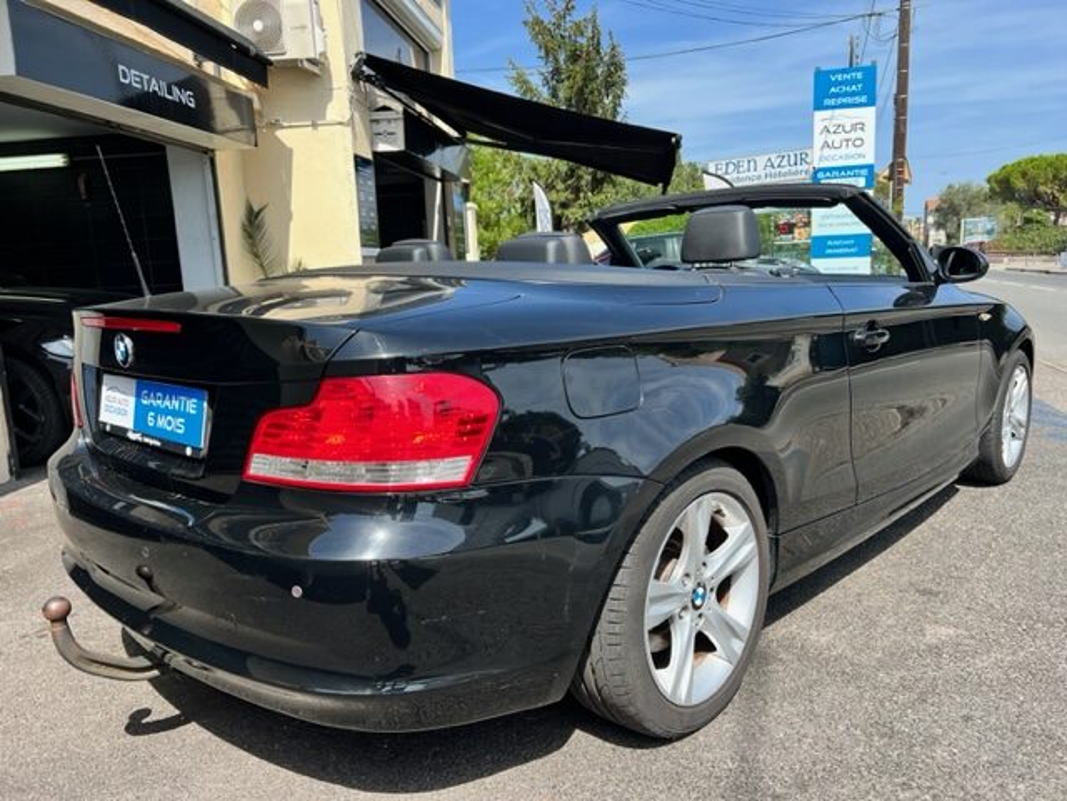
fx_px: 801
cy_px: 400
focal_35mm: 26
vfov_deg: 53.1
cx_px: 534
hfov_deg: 67.3
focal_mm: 5.7
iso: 50
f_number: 1.5
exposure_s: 1/1553
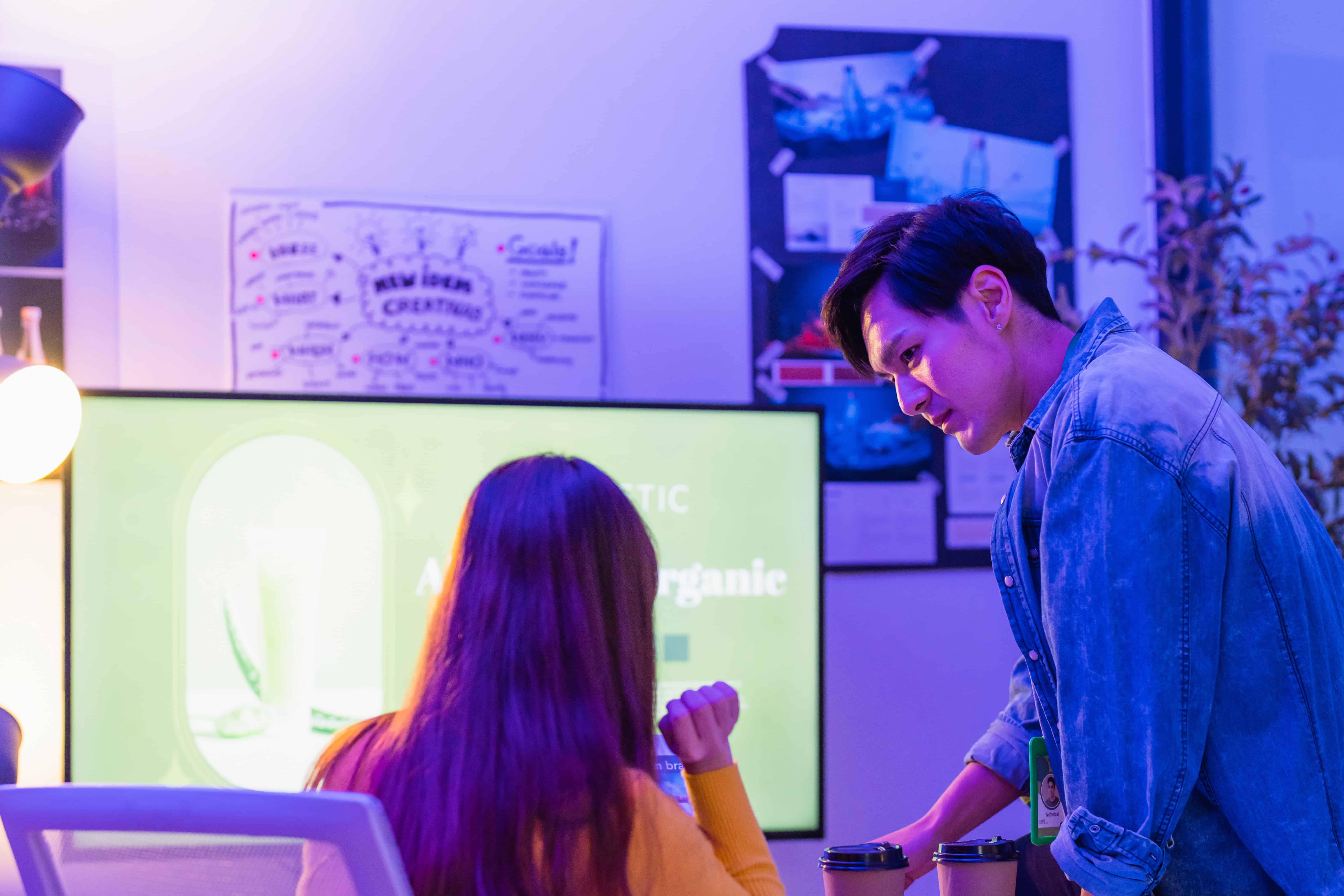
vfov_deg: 17.7
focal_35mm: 77
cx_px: 761
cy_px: 568
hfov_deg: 26.3
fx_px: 2874
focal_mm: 50
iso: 800
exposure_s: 1/160
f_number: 1.8
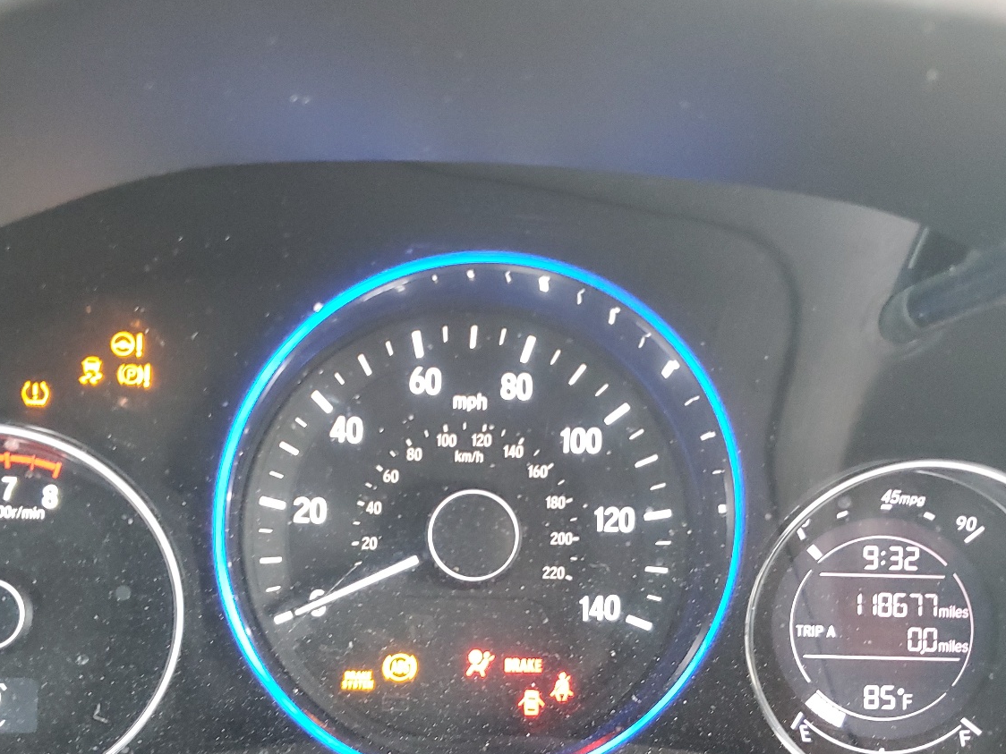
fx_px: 1075
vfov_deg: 38.1
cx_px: 491
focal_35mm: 37
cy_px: 525
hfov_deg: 50.1
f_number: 1.5
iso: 315
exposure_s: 1/30
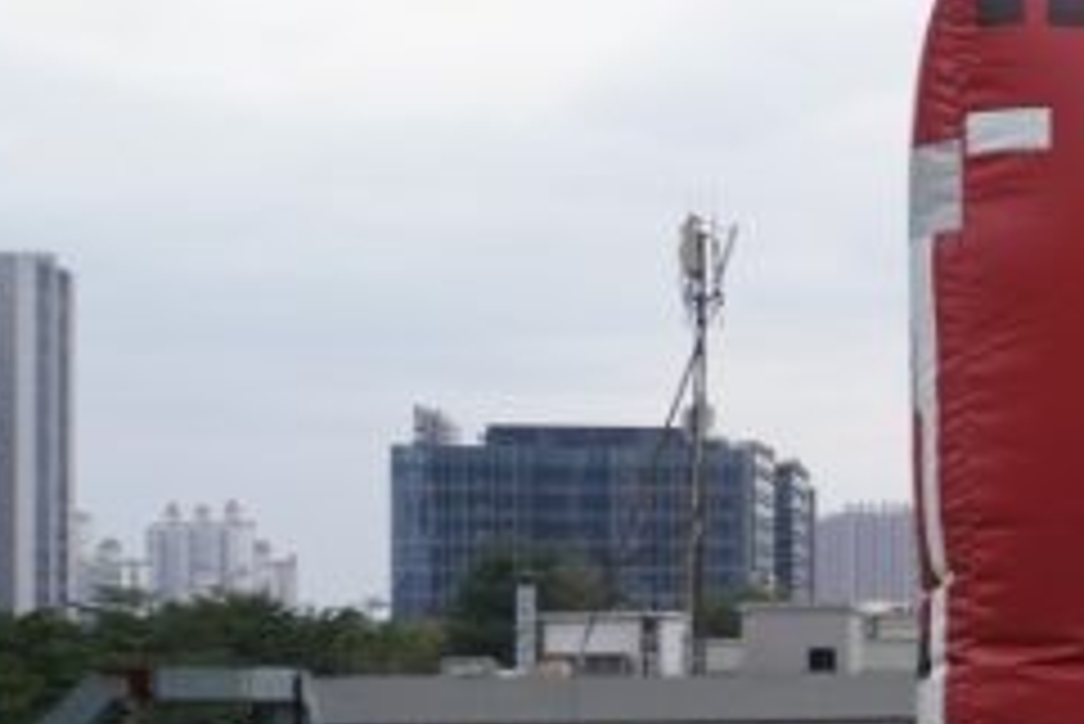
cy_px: 596
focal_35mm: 102
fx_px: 3073
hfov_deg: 15.5
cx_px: 2240
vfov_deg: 13.4
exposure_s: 1/200
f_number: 8
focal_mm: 16
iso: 100
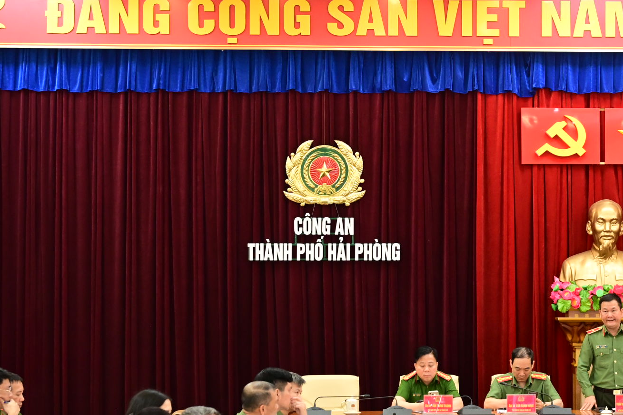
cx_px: 605
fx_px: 1679
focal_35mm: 97
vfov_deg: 14.1
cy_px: 281
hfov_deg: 20.4
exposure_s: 1/160
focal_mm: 42
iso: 2000
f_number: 4
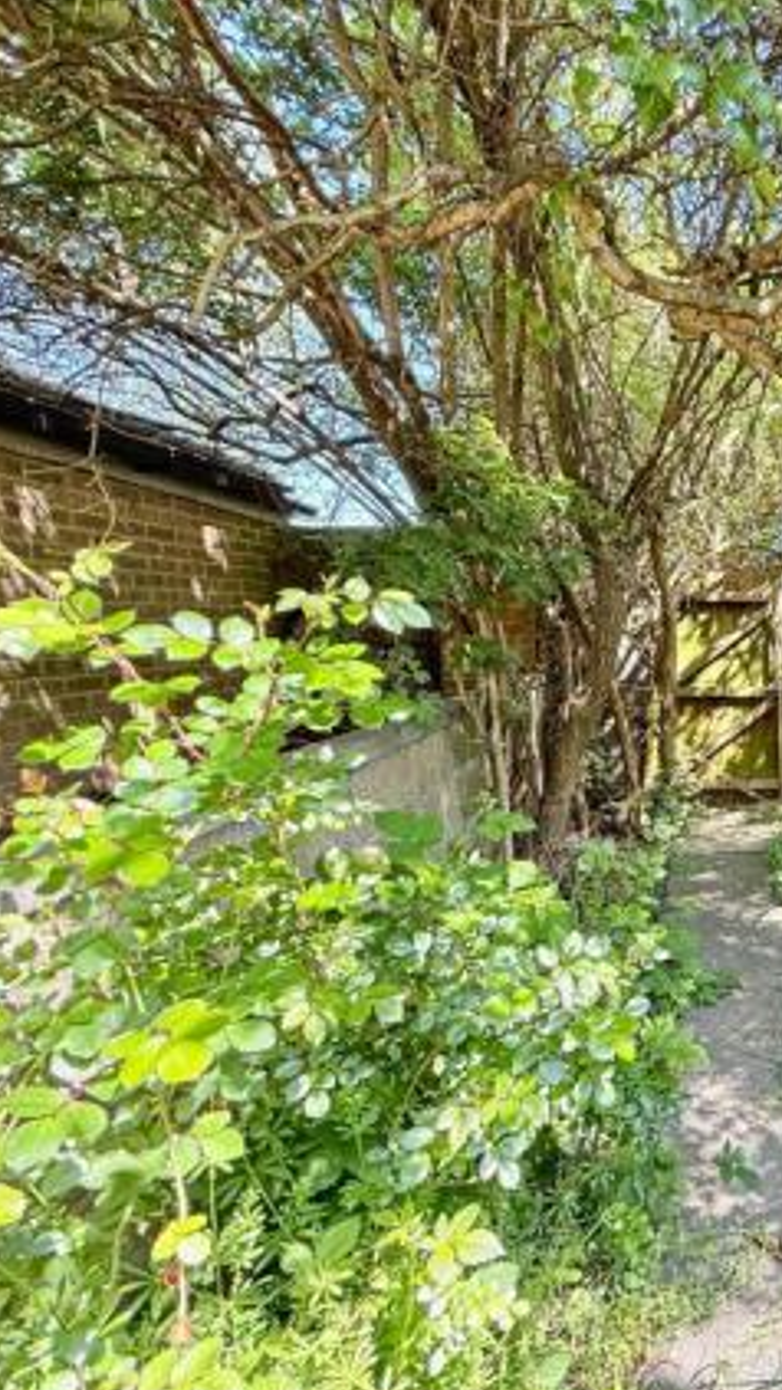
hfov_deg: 41.2
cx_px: 886
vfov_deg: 83.8
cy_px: 688
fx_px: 774
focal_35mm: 21
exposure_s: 1/99
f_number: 2.2
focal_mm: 2.22
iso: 160
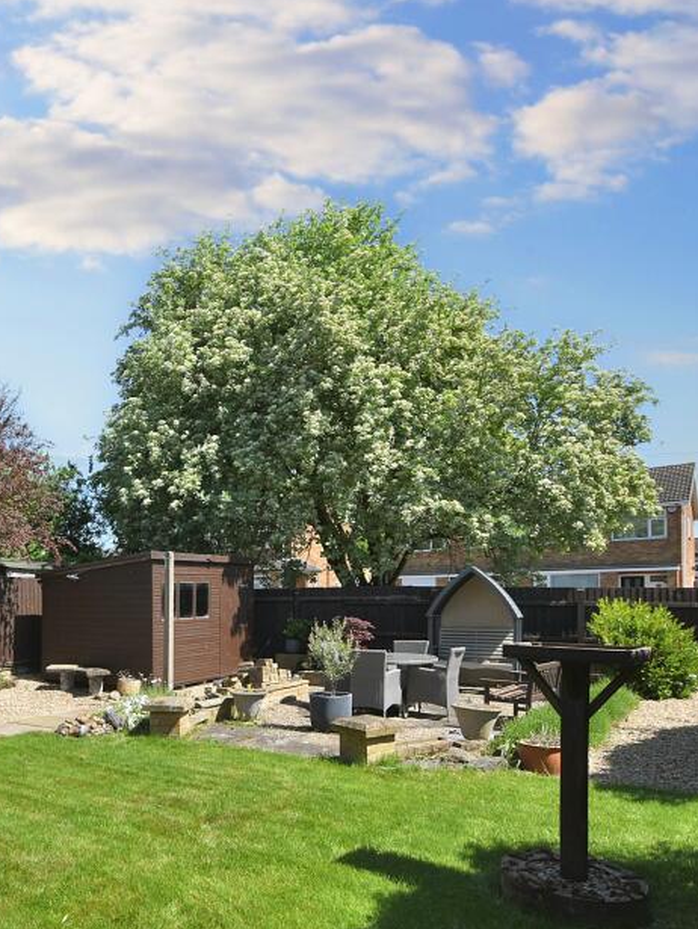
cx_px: 151
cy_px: 458
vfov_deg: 71.6
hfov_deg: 53.5
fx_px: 645
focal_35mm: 24
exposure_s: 1/250
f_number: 8
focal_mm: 10
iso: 100
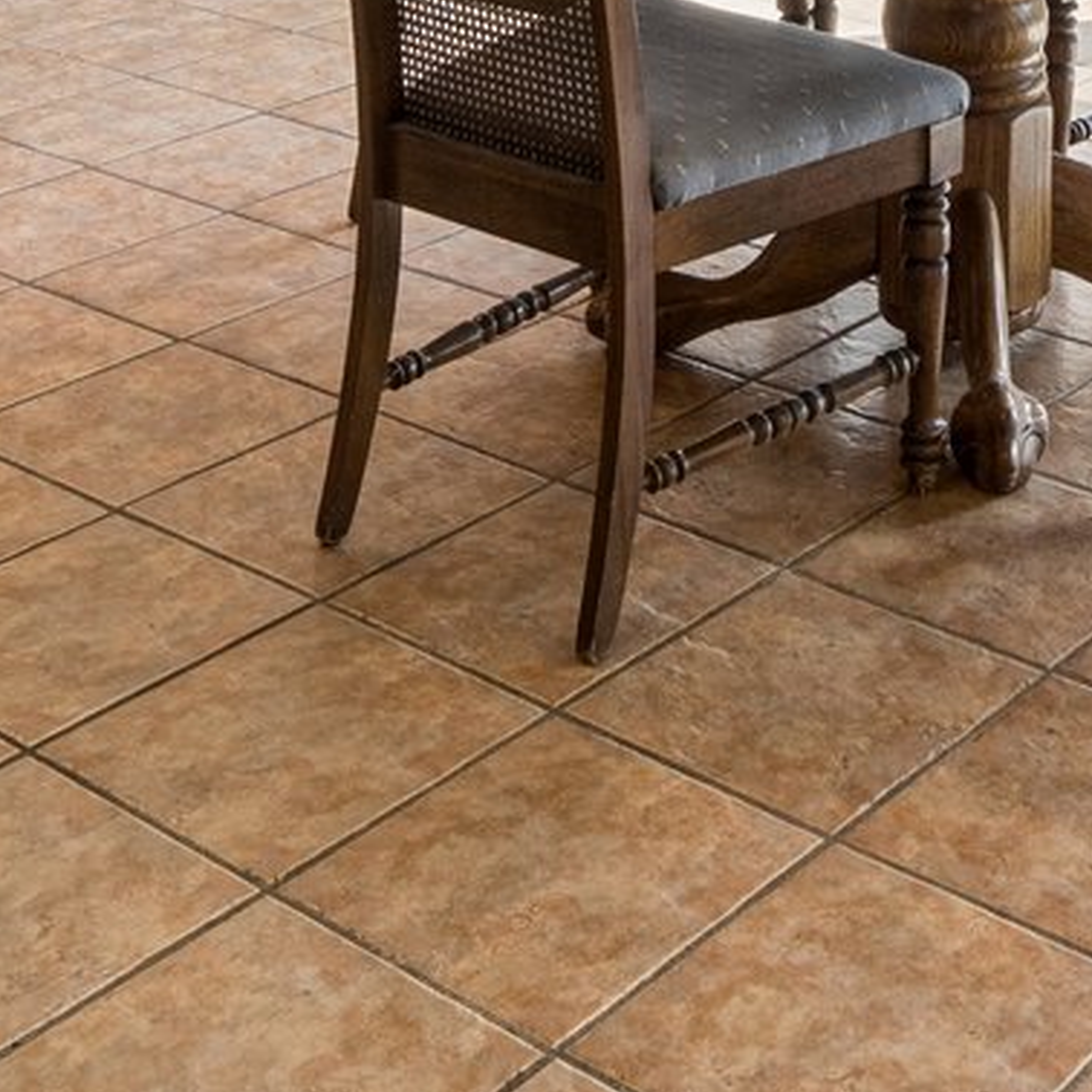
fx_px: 2463
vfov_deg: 20.4
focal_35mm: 69
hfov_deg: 24.4
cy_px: -660
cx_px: 962
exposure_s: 1/200
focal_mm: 10
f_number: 6.3
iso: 200
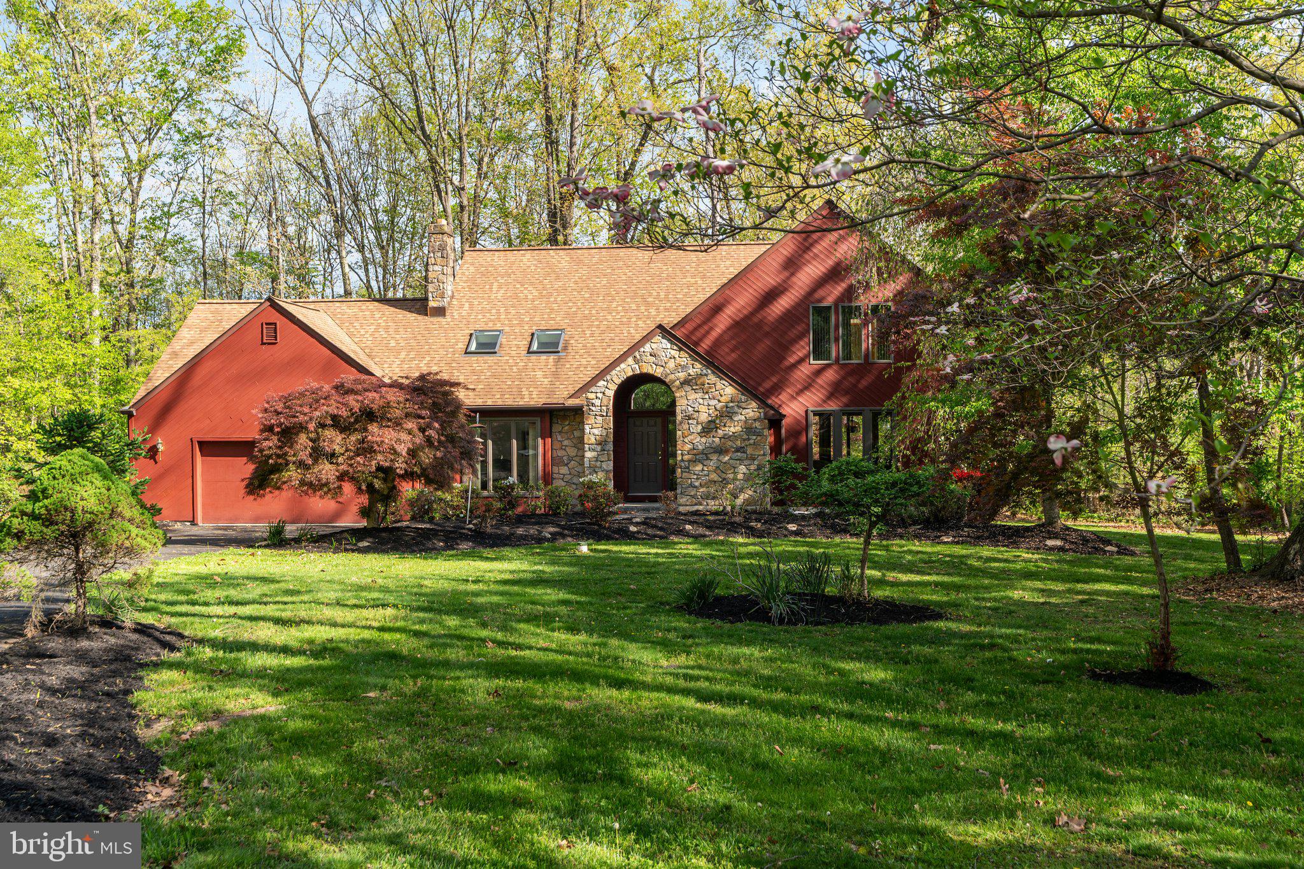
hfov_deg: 54.4
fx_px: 1268
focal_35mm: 35
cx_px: 652
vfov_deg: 37.8
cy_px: 434
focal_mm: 35
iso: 160
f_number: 7.1
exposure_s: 1/160
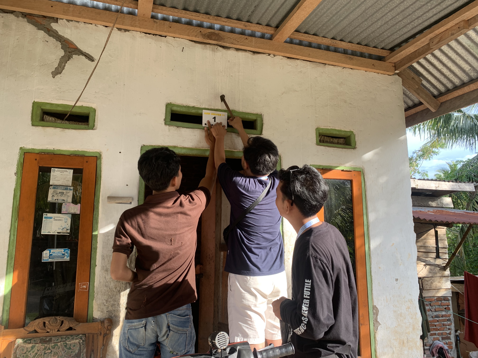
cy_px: 179
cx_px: 239
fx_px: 359
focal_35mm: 26
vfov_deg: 53.1
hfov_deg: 67.3
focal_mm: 4.25
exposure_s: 1/242
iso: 25
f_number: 1.8
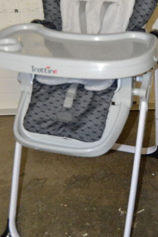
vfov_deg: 32.4
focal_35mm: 62
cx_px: 74
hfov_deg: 21.9
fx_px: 409
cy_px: 106
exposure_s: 1/60
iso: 2800
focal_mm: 26
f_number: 4
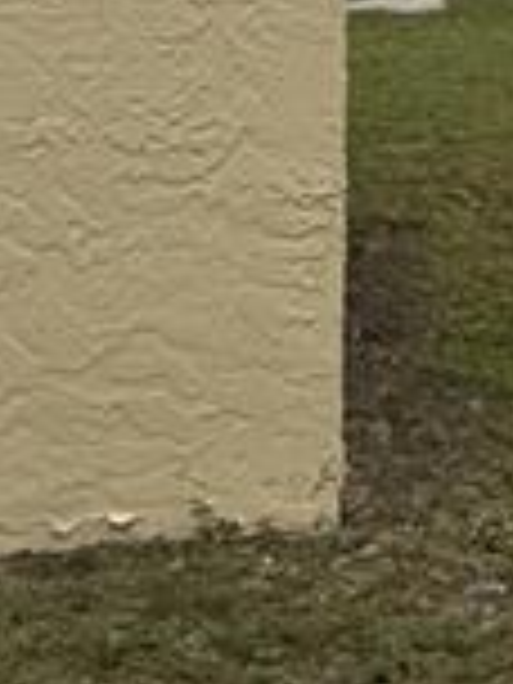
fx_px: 3754
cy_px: -351
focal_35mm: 190
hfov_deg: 7.7
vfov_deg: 10.1
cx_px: 760
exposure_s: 1/4950
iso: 80
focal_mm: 6.76
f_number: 1.78
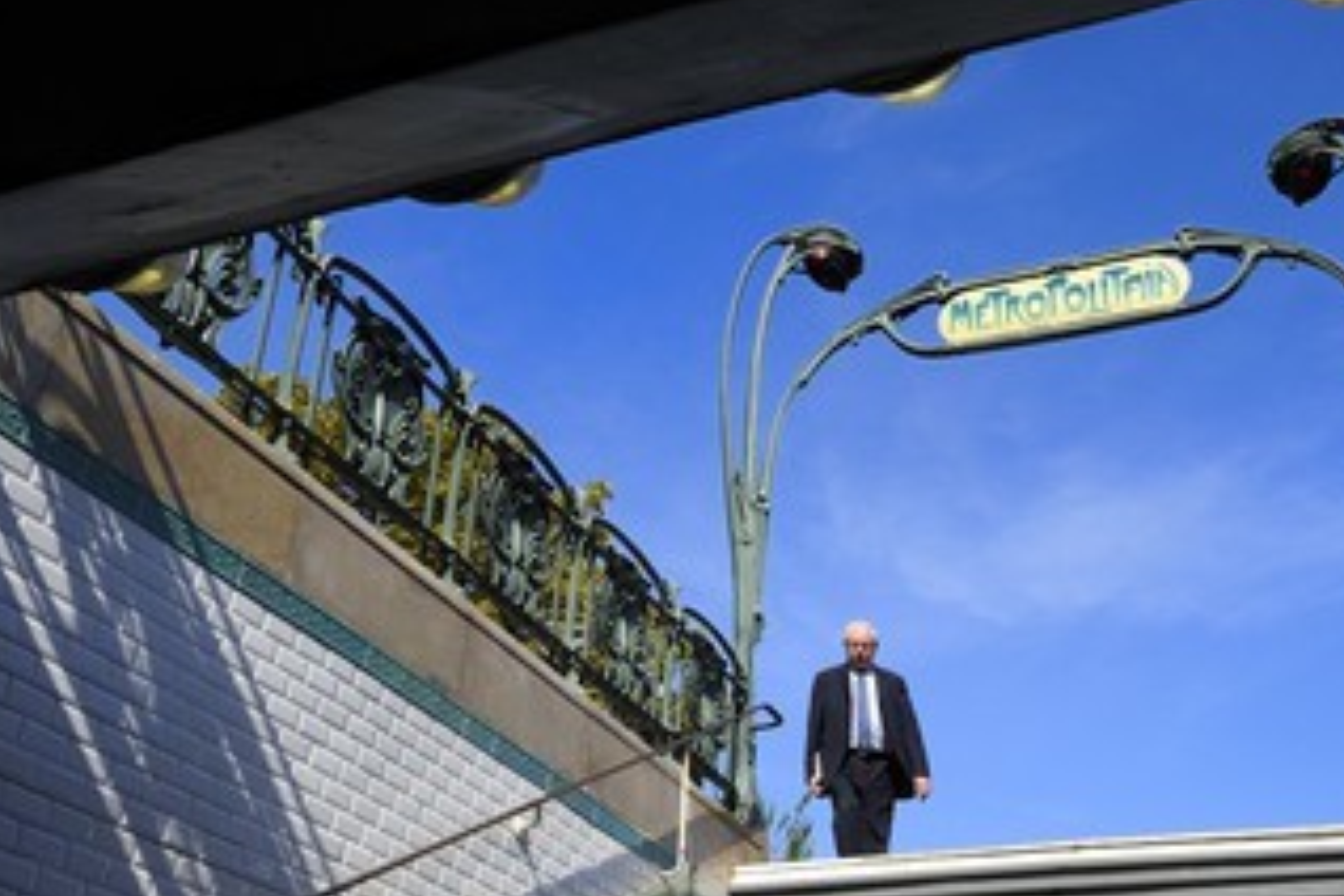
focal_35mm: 41
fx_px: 1531
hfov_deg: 47.3
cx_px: 742
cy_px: 499
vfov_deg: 32.6
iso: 200
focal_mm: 31
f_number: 11
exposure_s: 1/200
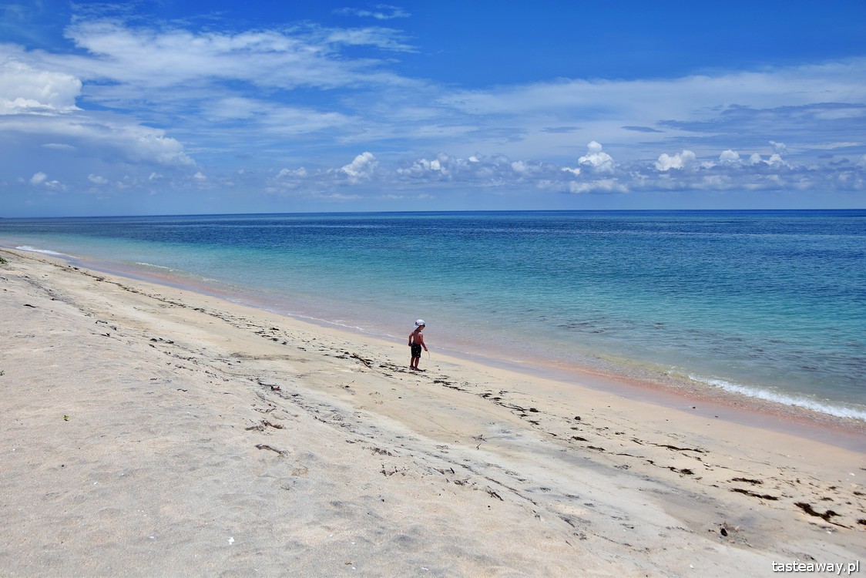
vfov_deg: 43.6
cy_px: 289
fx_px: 722
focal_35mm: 30
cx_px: 433
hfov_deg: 61.9
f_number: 5.6
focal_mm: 20
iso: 100
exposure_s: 1/1000
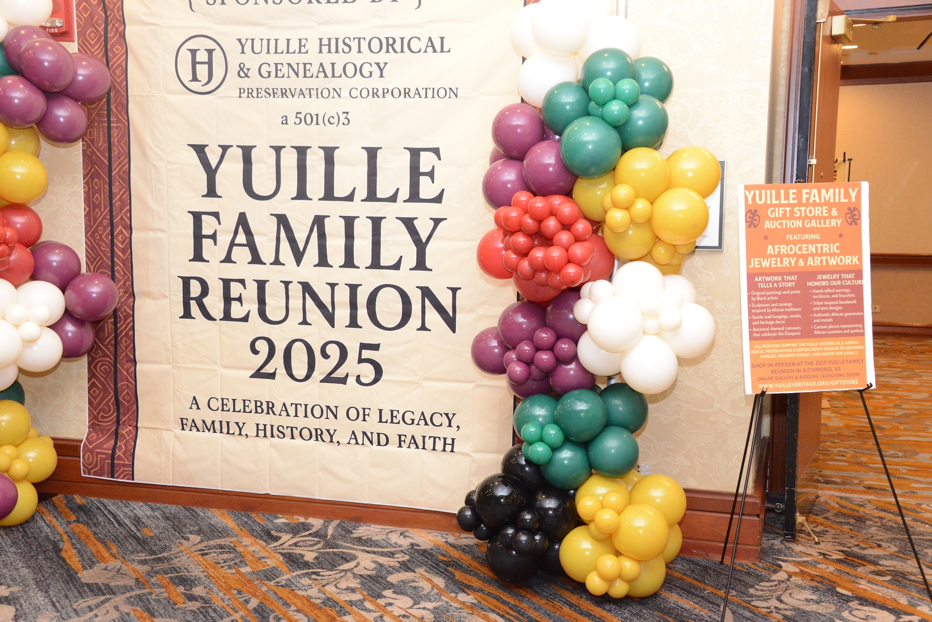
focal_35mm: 45
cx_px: 466
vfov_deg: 29.9
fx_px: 1165
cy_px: 311
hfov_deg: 43.6
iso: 6400
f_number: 6.3
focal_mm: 45
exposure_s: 1/60
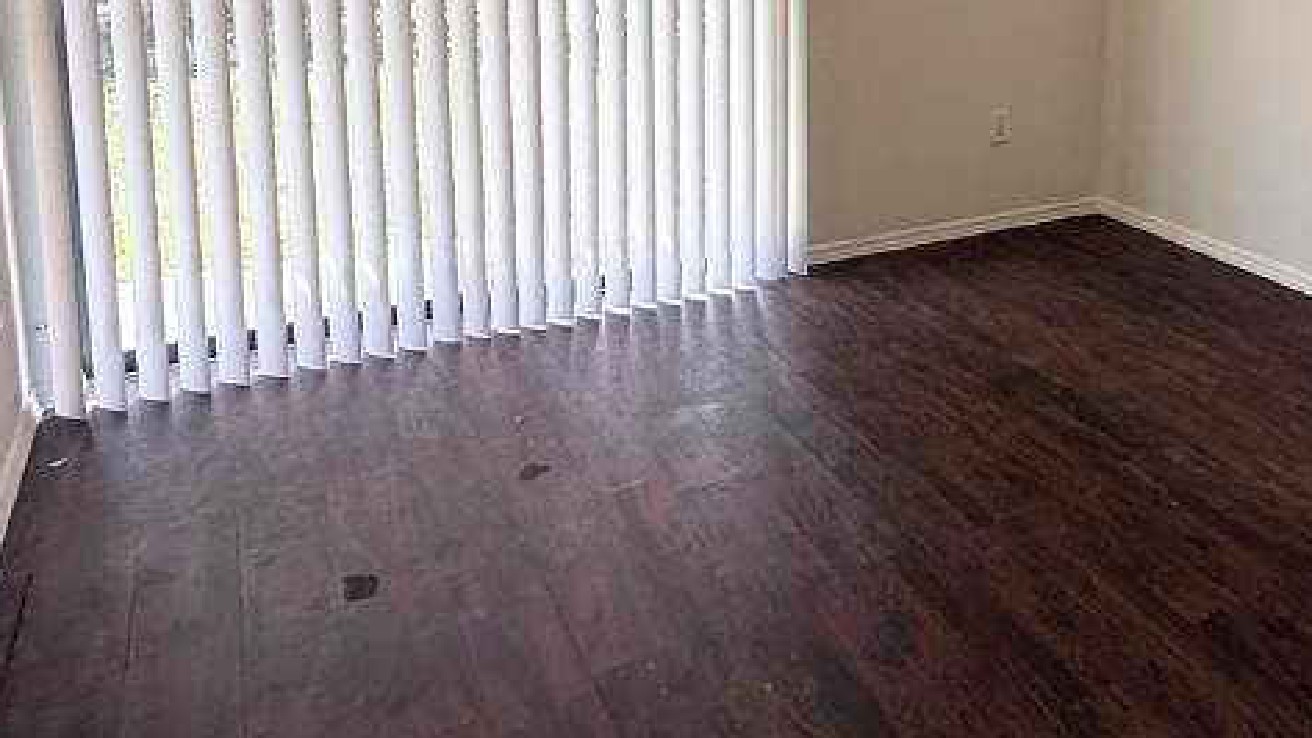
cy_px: 36
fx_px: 1148
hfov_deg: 54.7
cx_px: 1079
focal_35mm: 33
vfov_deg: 33.2
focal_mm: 2.22
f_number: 2.2
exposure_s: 1/121
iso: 50
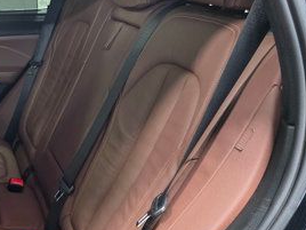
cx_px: 1
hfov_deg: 32.2
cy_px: 188
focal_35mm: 55
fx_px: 486
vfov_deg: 26.0
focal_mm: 6.3
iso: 1000
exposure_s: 1/120
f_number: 1.7
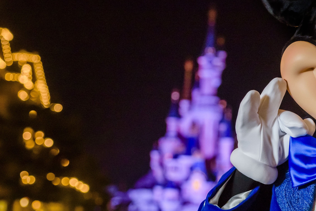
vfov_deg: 9.1
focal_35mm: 151
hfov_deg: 13.4
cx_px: 333
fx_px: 1326
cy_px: 84
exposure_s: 1/100
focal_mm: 70
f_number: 4
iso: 2500
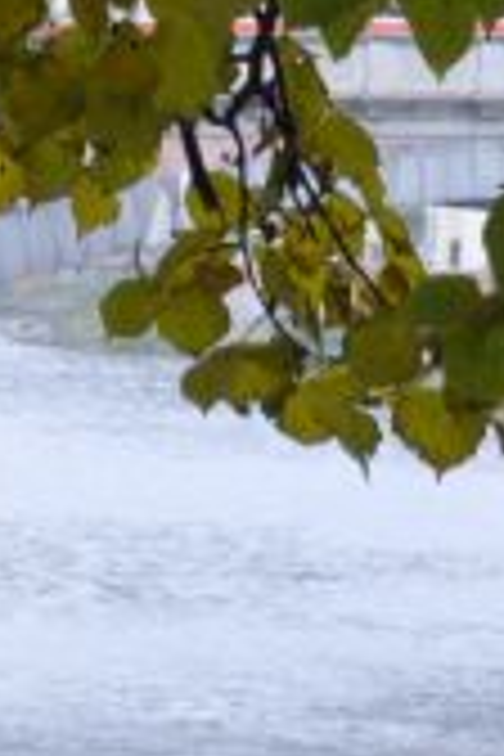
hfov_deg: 3.7
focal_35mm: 343
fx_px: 7202
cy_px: 232
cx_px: -1822
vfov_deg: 6.0
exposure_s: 1/100
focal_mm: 32
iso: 320
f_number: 4.2
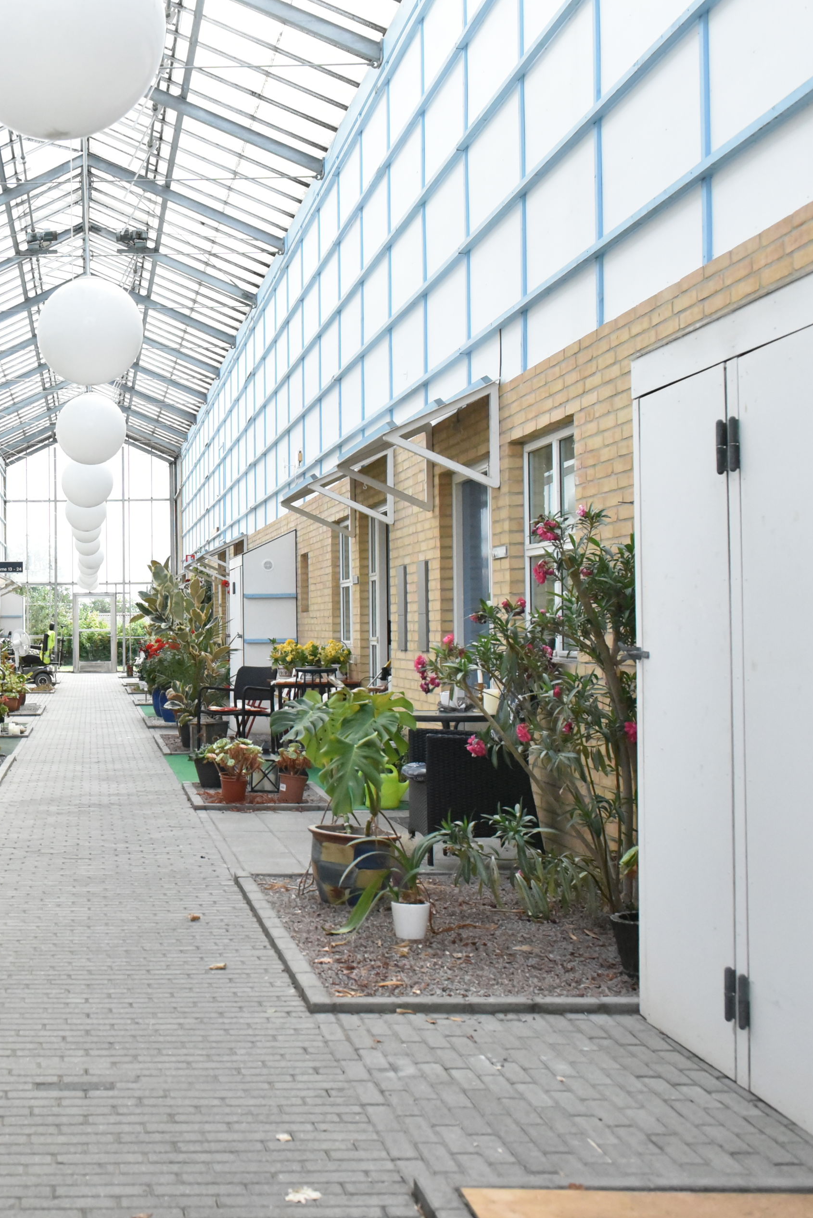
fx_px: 1592
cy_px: 605
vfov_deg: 41.9
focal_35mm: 47
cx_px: 35
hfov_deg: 27.3
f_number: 5
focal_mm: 31
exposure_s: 1/4000
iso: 8000
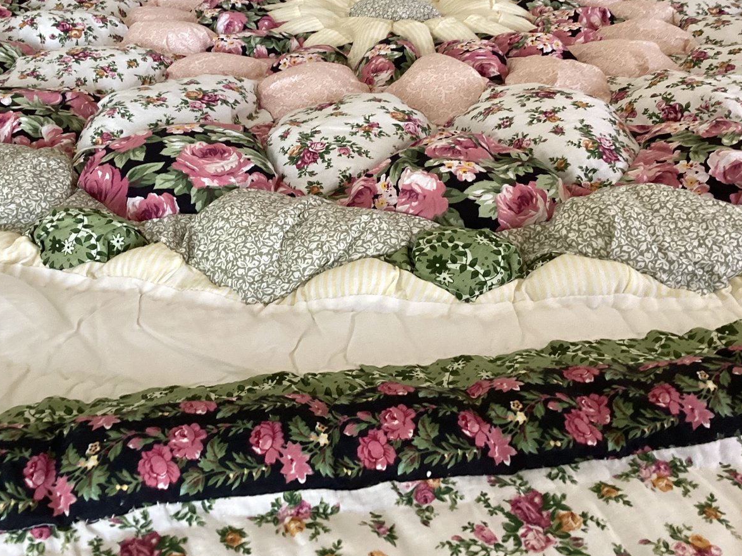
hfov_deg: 46.7
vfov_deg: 35.8
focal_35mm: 40
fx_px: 857
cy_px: 216
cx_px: 319
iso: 160
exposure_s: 1/50
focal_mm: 3.3
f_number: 2.4
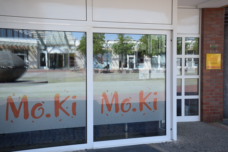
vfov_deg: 25.8
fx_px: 333
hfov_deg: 37.8
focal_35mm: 52
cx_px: 114
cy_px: 76
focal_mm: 35
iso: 400
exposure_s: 1/250
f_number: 8
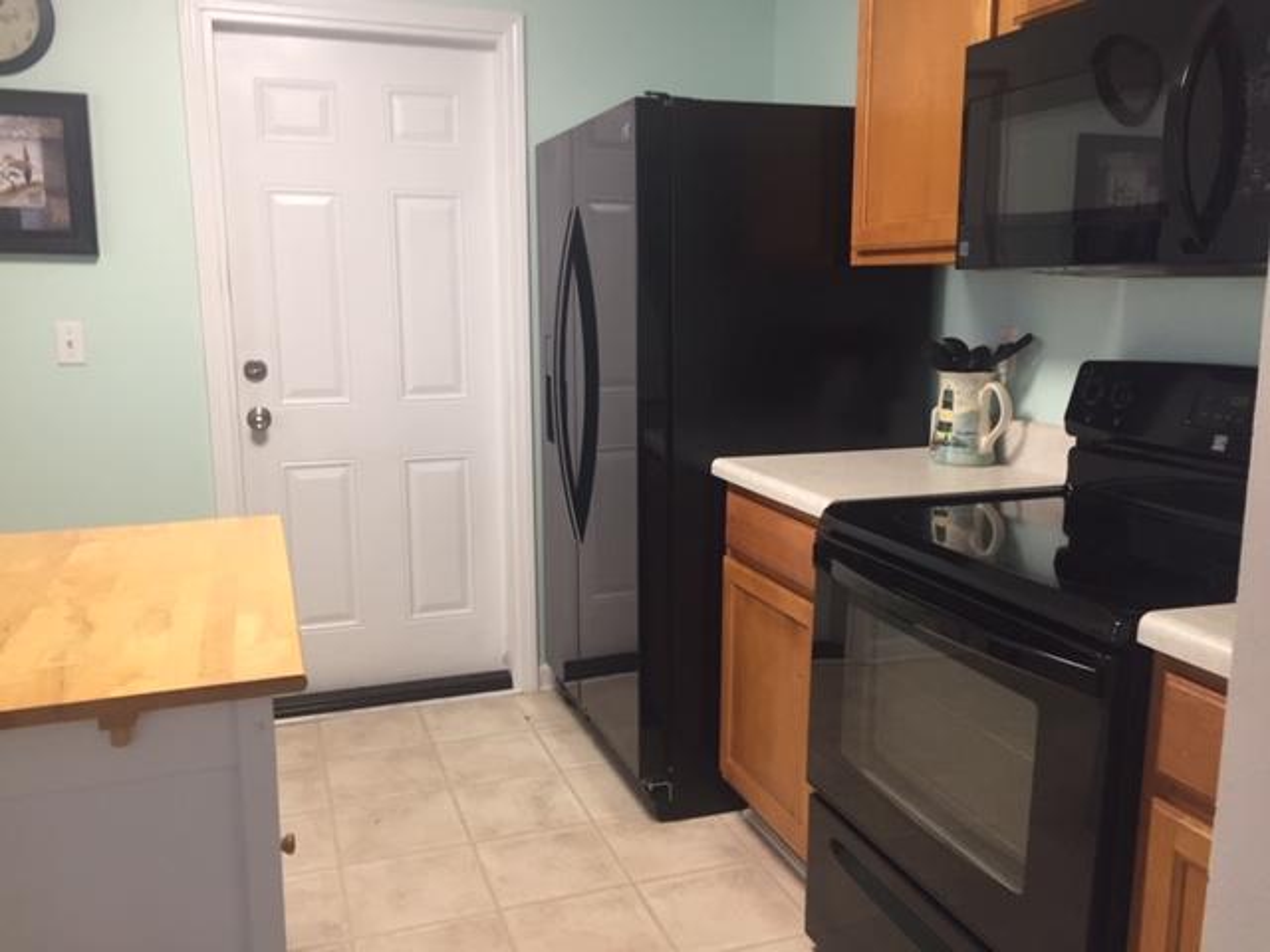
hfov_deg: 61.7
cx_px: 635
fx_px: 1064
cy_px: 476
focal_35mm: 29
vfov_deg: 48.2
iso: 100
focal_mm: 4.15
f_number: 2.2
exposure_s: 1/30
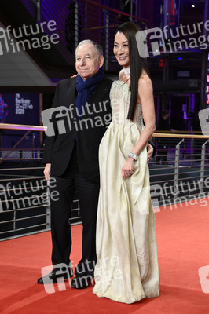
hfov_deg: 17.5
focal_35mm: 78
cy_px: 157
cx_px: 104
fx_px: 680
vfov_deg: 26.0
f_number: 5.6
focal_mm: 78
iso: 5000
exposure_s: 1/200
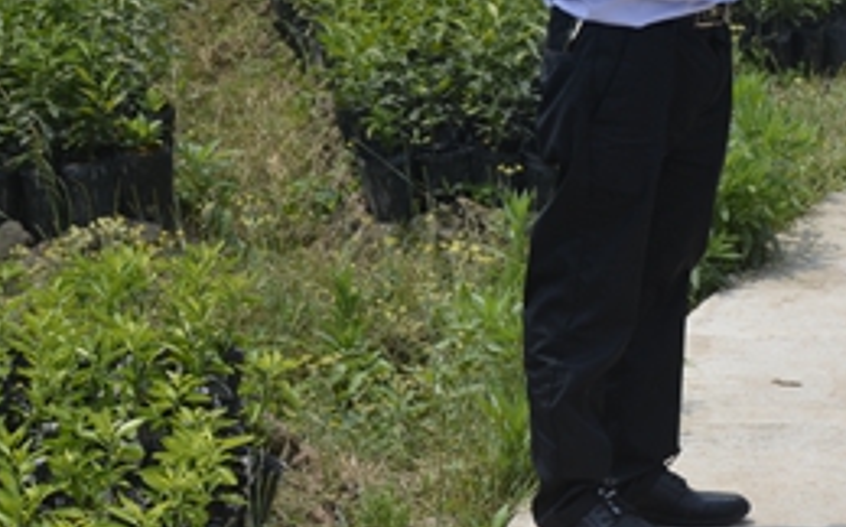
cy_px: 23
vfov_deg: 8.2
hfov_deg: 13.1
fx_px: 3640
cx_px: 778
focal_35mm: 158
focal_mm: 42
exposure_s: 1/250
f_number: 8
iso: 110
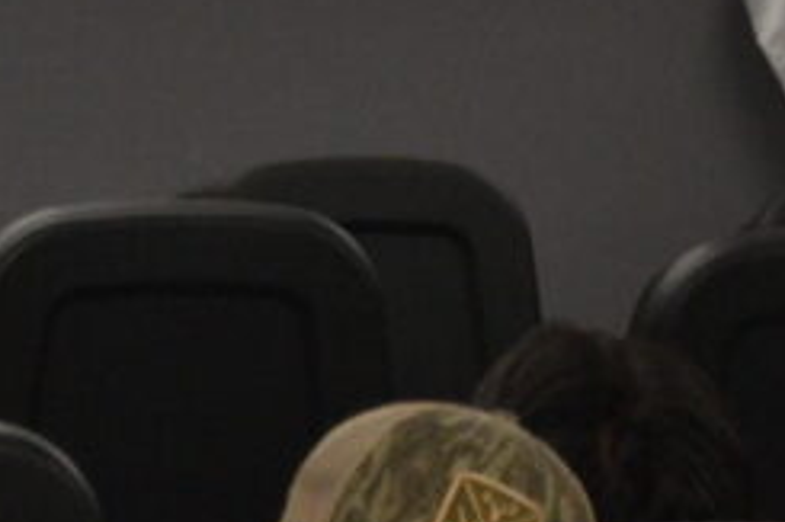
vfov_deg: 3.4
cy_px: -327
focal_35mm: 404
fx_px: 8813
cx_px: -3
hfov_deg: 5.1
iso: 720
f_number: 5.6
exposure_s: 1/100
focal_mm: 55
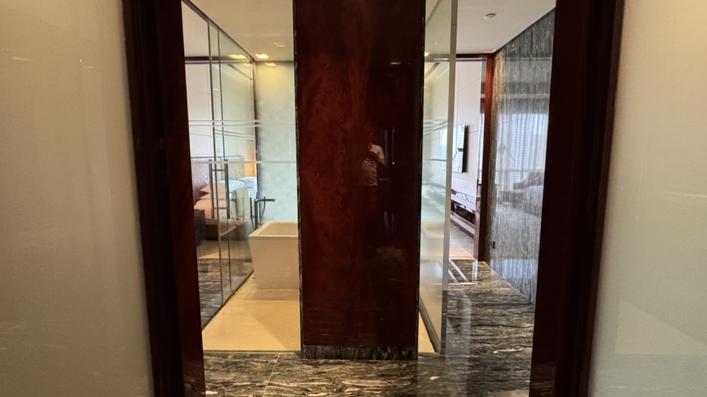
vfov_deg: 67.0
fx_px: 300
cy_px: 187
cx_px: 351
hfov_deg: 99.4
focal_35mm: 16
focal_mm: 2.22
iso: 500
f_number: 2.2
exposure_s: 1/57
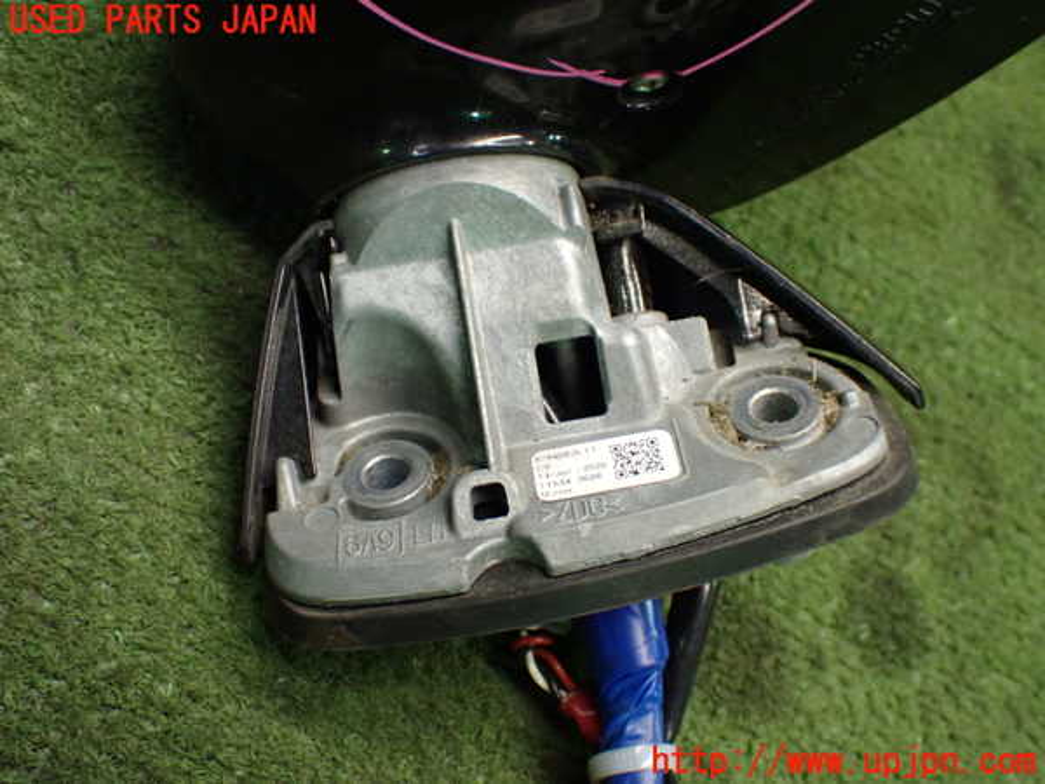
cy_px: 392
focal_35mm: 44
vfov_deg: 32.9
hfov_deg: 42.9
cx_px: 522
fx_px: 1328
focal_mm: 7.84
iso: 800
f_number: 2.9
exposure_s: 1/100
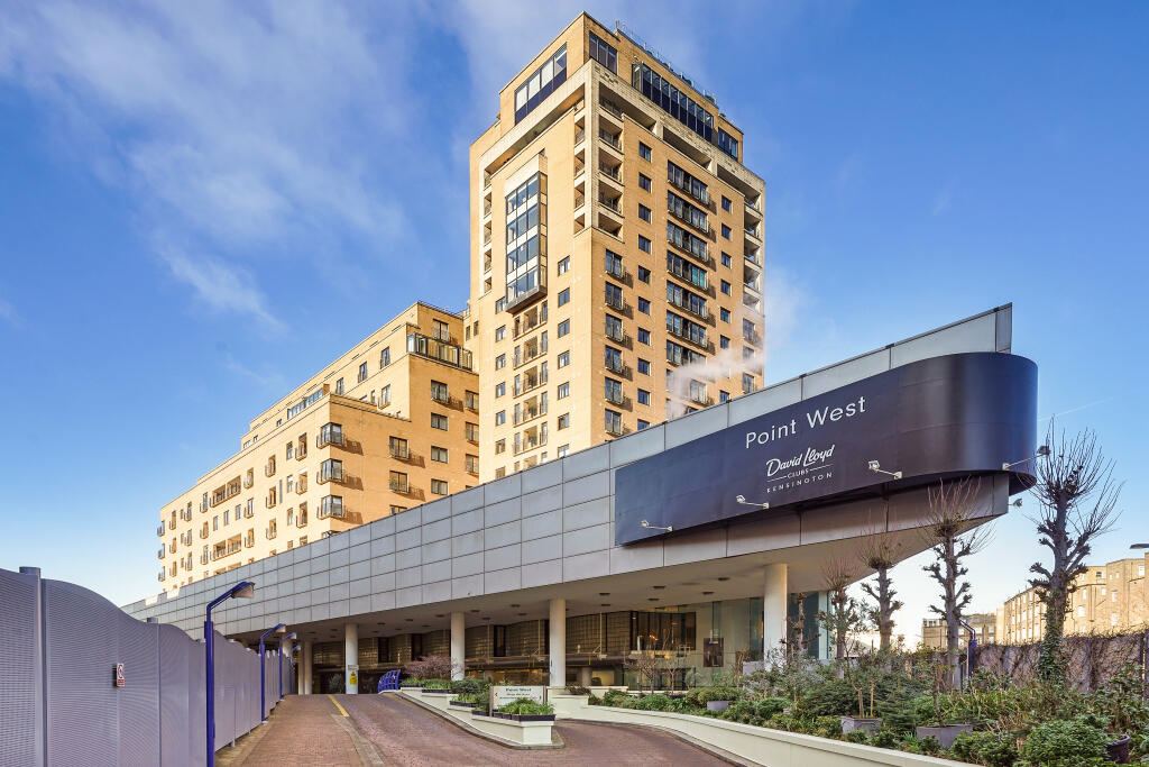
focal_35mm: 20
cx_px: 574
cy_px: 384
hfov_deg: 84.8
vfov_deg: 62.7
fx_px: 629
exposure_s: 1/160
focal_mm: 19.7
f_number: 11
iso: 200
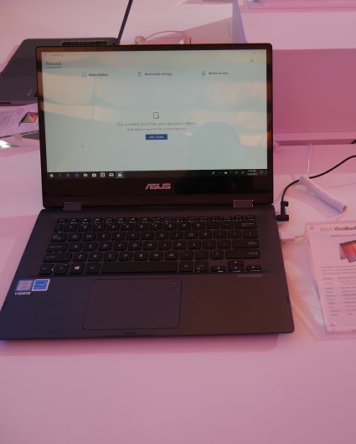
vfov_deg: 49.1
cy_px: 222
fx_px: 487
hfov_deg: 39.9
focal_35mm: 37
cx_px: 223
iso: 200
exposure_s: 1/125
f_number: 3.5
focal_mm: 14
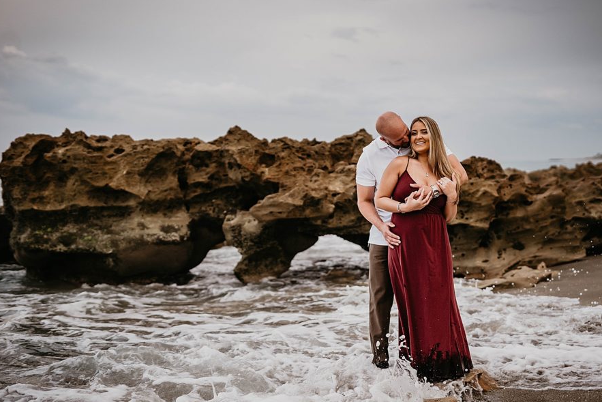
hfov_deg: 34.5
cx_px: 331
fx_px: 970
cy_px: 199
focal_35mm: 58
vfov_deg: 23.4
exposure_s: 1/2500
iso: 320
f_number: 1.8
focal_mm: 50
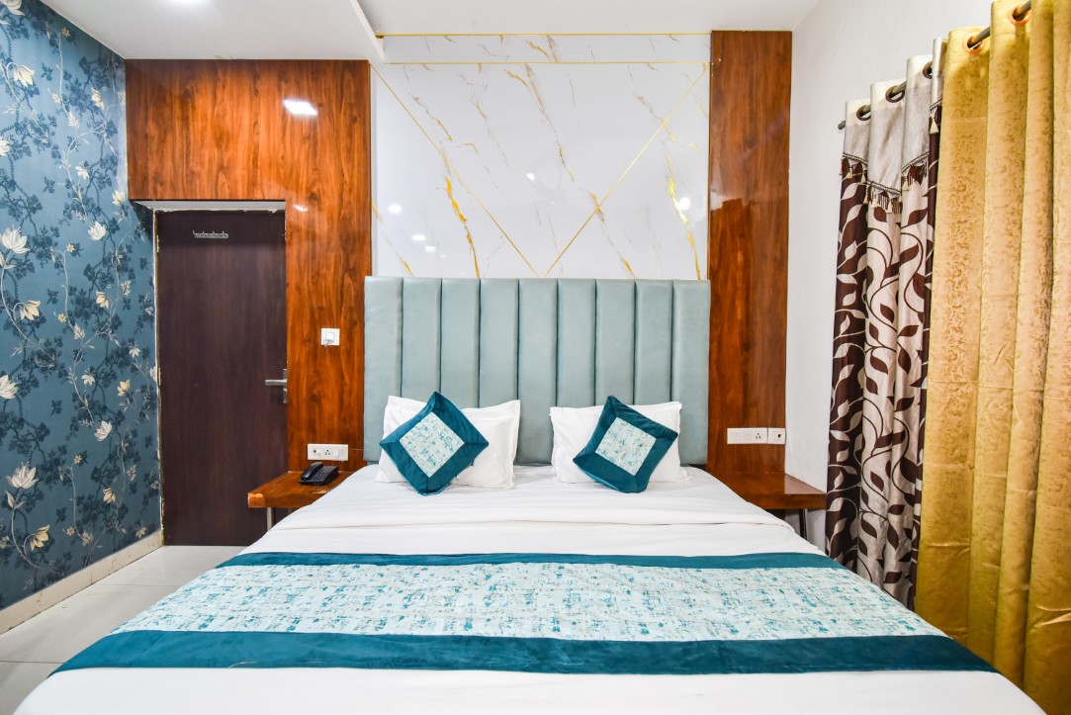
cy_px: 358
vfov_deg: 73.8
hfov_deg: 96.7
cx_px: 536
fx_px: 476
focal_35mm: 16
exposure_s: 1/50
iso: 2000
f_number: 7.1
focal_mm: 16
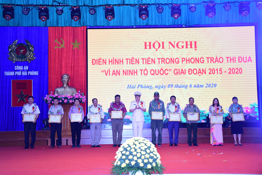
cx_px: 131
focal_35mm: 48
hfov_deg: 41.1
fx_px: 349
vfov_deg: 28.1
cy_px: 88
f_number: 5
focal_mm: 32
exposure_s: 1/200
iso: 1600
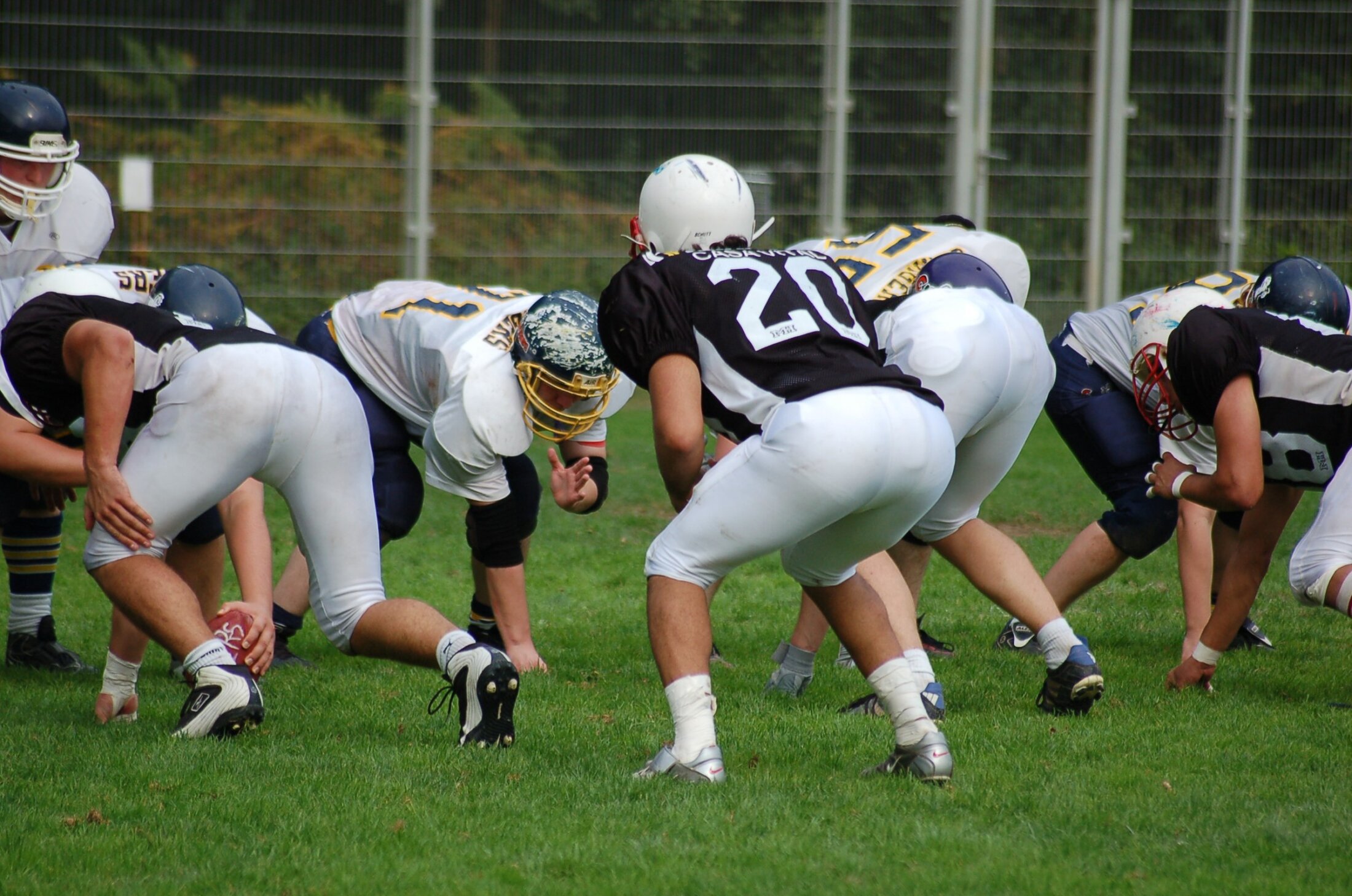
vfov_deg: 4.1
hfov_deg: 6.3
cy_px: 448
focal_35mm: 330
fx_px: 12370
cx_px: 676
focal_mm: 220
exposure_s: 1/1000
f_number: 5.3
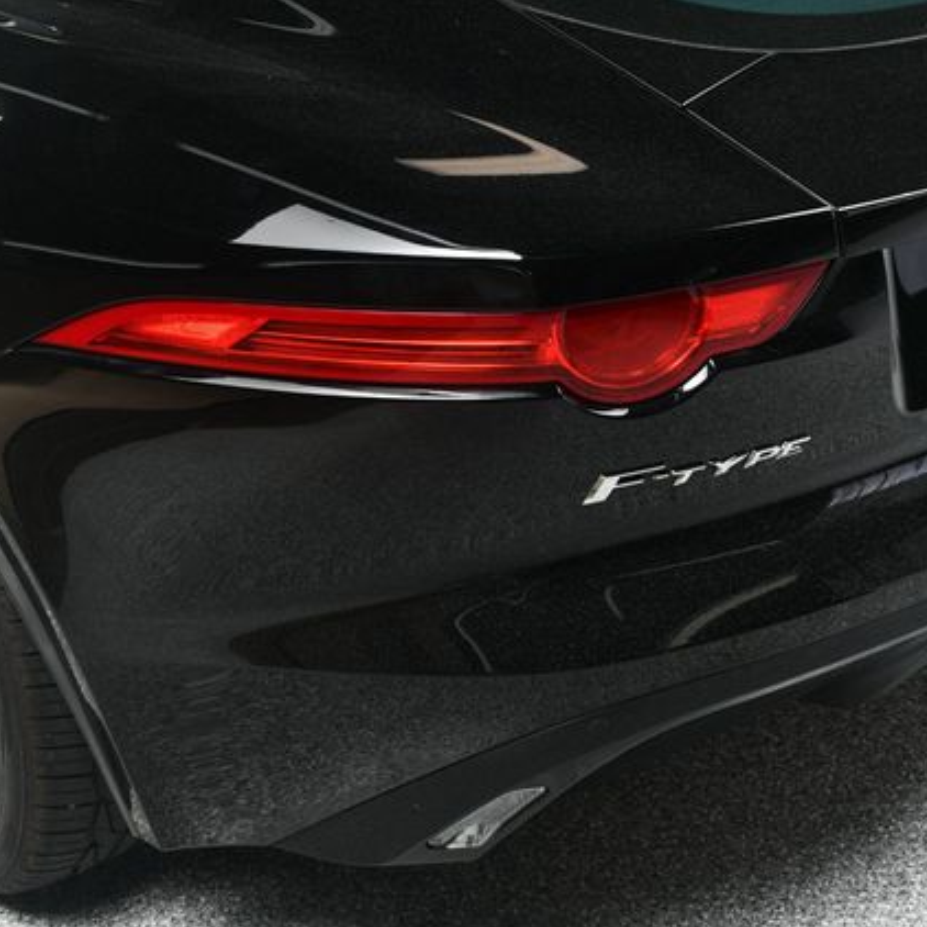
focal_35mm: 58
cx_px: 479
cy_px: 464
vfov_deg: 29.6
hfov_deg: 29.5
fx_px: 1757
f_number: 8
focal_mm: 30
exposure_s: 1/160
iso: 100
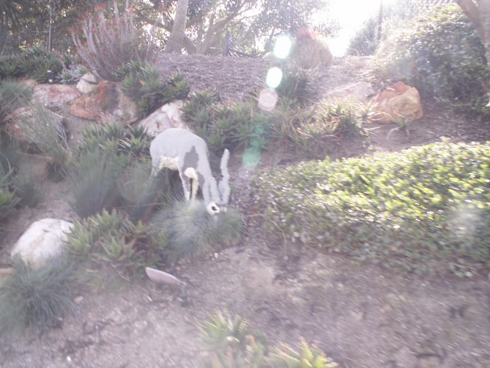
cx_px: 245
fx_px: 495
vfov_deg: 40.7
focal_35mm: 35
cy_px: 184
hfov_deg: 52.6
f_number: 3.5
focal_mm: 5.86
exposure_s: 1/60
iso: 50
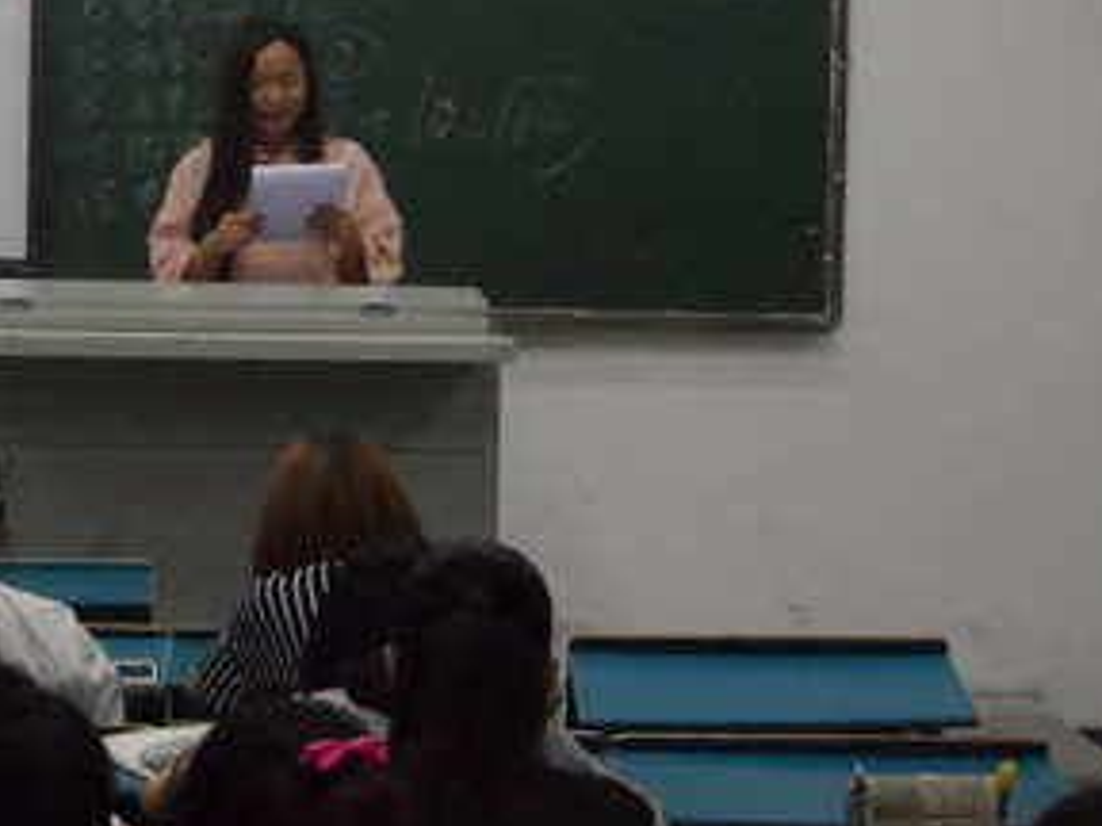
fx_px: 4107
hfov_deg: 15.1
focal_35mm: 129
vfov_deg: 11.4
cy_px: 19
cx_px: 38
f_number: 4.2
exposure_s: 1/45
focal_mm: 10.2
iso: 640
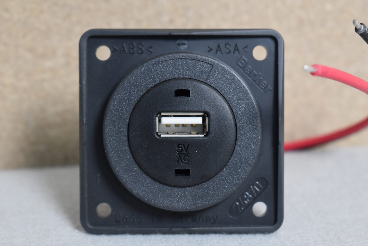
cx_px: 184
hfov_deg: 24.6
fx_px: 843
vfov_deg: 16.6
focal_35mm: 82
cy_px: 123
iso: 800
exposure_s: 1/60
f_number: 5.6
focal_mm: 55
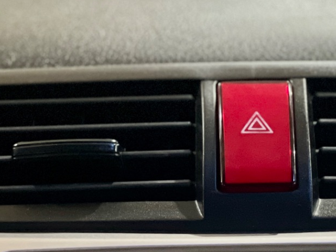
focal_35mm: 239
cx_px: 267
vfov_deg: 6.2
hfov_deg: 8.3
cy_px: 320
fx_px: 2319
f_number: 2.8
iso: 640
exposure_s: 1/15
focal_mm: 9
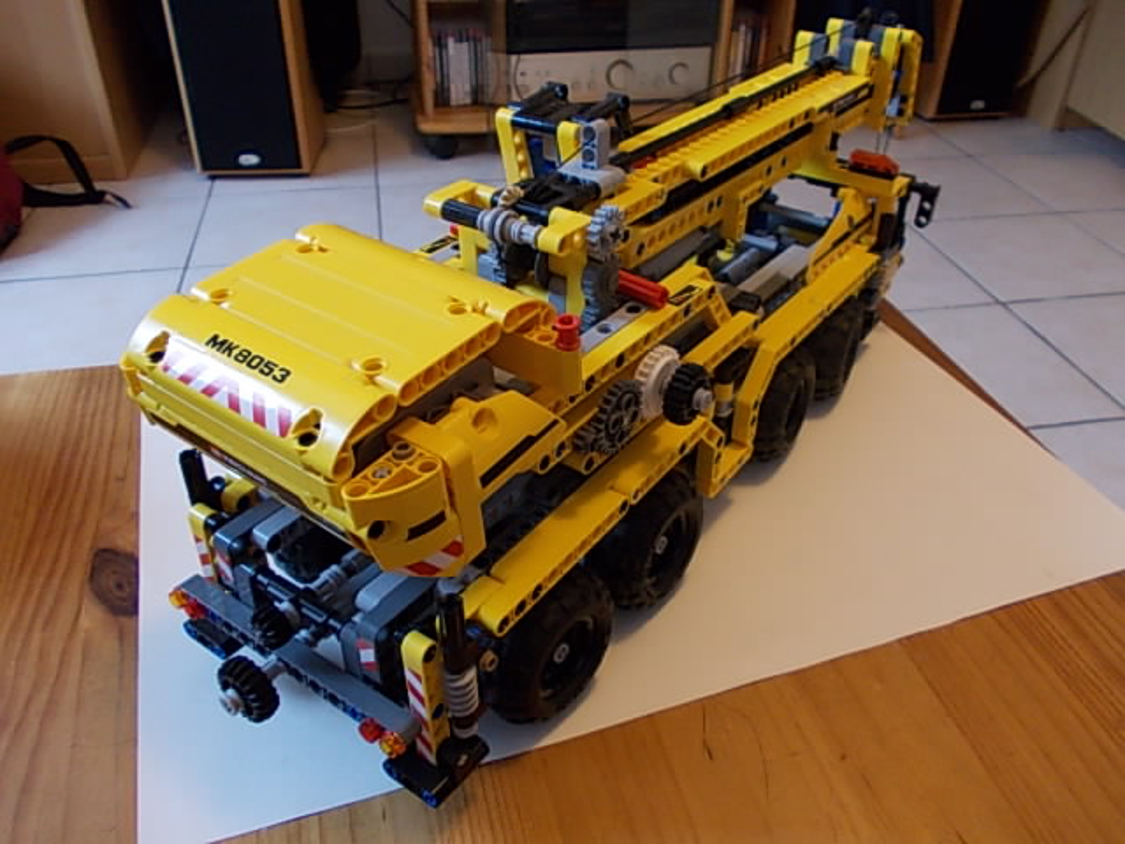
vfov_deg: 49.7
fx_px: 910
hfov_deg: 63.4
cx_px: 562
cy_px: 422
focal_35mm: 28
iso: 200
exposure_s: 1/8
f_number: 2.7
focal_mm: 4
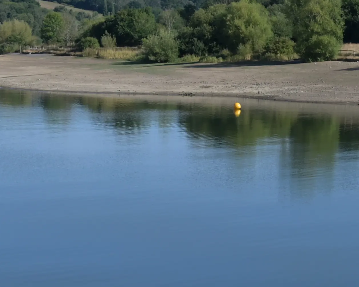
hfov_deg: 14.1
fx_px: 1434
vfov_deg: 11.3
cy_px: 305
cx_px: 19
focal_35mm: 135
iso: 100
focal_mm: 30
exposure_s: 1/320
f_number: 8
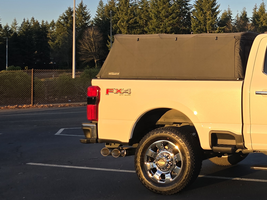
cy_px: 48
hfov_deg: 28.5
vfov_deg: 24.5
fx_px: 455
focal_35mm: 59
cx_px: 319
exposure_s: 1/427
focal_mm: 6.3
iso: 12
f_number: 1.7
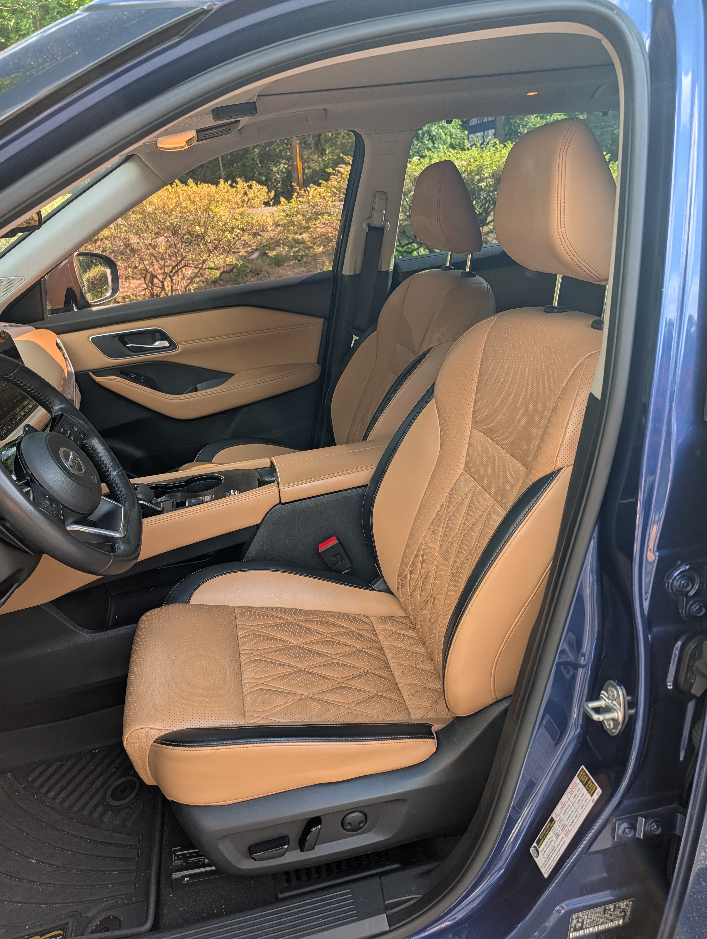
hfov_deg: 56.9
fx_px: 652
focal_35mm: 24
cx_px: 354
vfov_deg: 71.5
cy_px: 470
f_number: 1.68
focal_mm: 6.9
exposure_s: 1/686
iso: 21
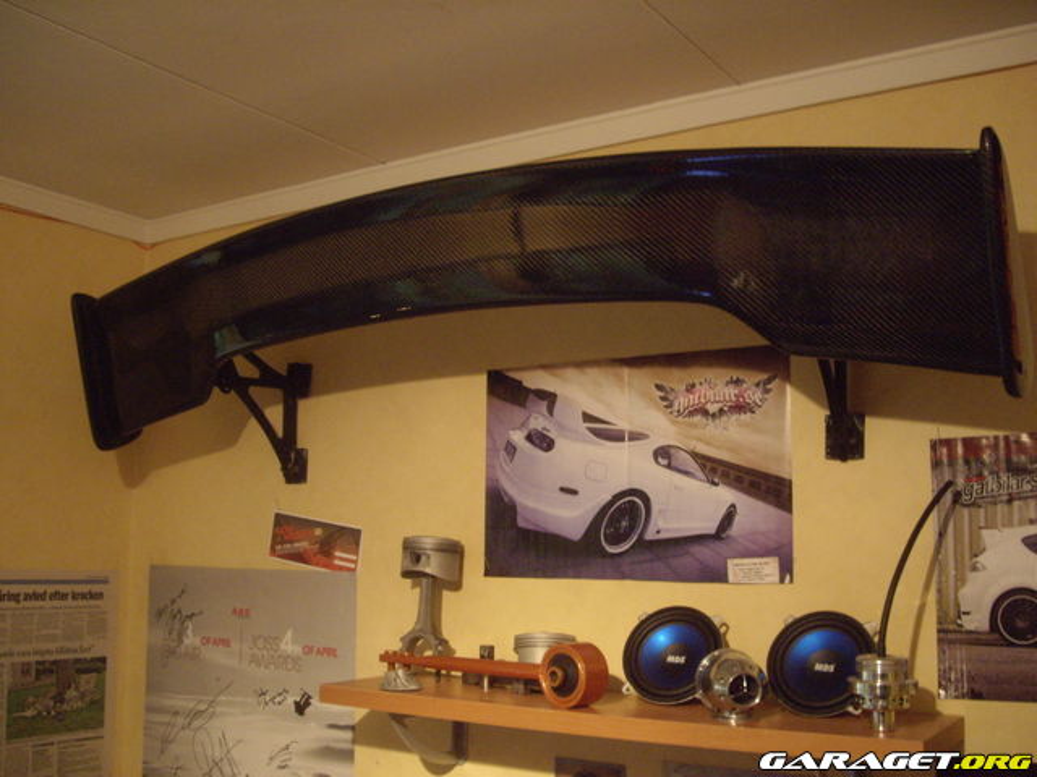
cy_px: 388
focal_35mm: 38
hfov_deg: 49.0
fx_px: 1138
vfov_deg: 37.7
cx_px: 518
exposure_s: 1/10
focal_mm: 7.9
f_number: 2.8
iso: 400
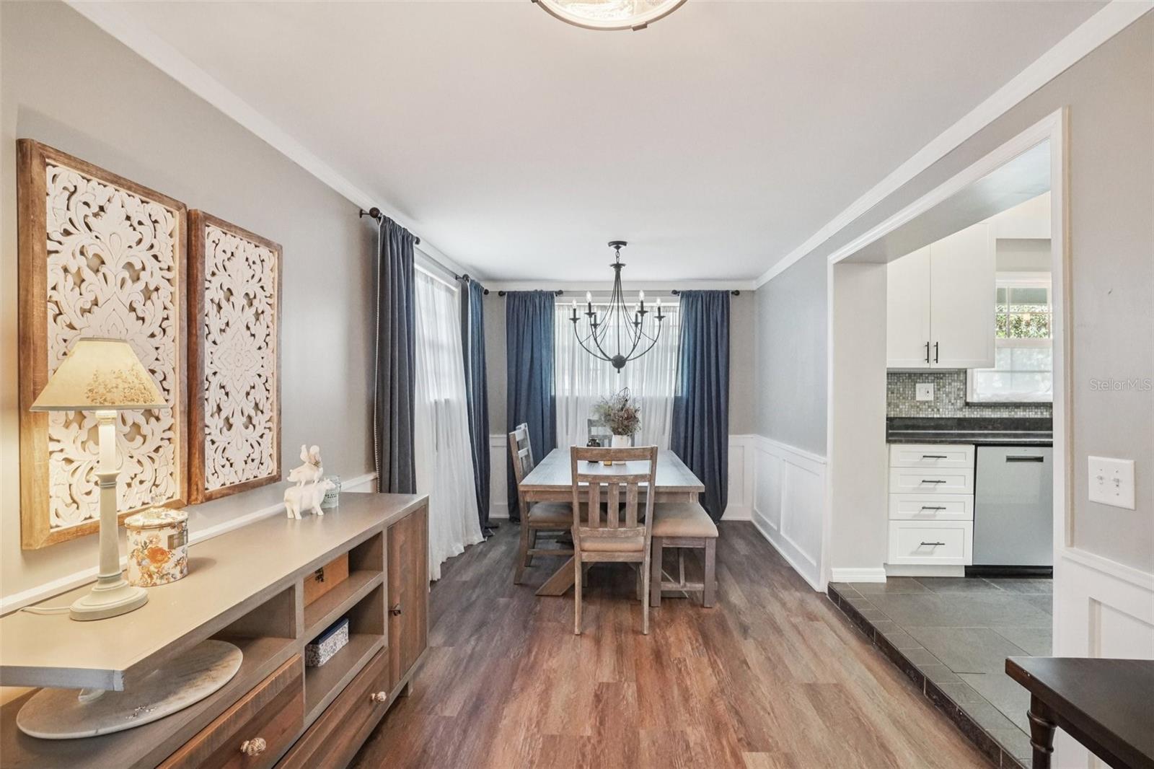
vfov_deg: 77.3
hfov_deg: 100.4
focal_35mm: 15
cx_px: 577
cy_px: 384
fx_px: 481
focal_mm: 10
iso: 1600
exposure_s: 1/30
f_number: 8
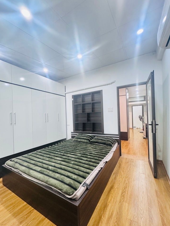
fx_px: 98
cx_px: 85
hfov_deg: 81.7
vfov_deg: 98.1
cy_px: 117
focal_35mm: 15
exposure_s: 1/50
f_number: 2.2
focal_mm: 2.22
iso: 320
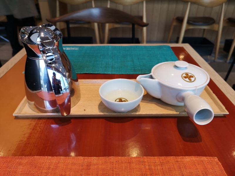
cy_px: 88
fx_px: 183
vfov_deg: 51.4
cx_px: 118
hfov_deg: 65.3
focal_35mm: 27
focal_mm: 3.95
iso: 64
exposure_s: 1/90
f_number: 1.8
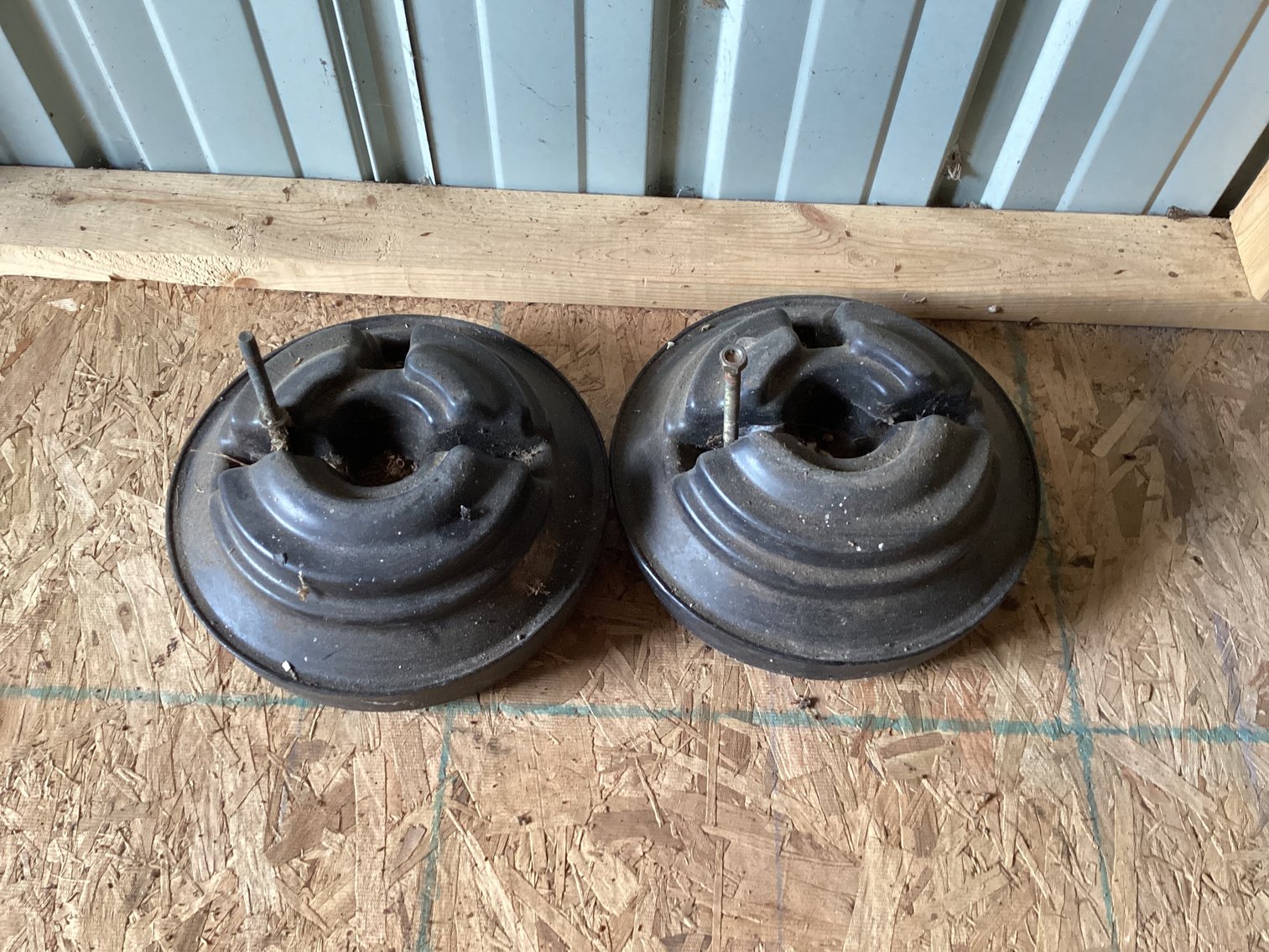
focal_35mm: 31
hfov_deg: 58.3
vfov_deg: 45.4
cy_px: 476
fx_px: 1137
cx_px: 634
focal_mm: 3.3
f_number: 2.4
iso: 250
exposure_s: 1/60
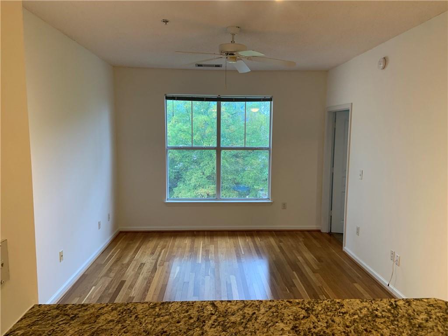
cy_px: 168
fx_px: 336
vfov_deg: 53.1
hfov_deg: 67.3
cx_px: 224
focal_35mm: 26
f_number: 1.8
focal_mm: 4.25
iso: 125
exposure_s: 1/60
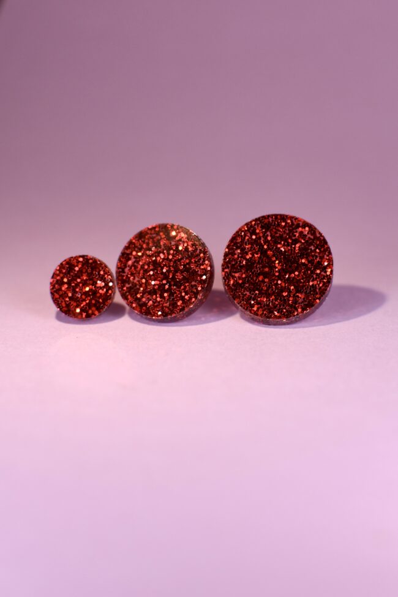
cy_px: 298
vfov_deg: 38.2
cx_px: 199
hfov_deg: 26.0
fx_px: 862
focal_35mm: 52
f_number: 5
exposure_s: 1/250
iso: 250
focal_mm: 35
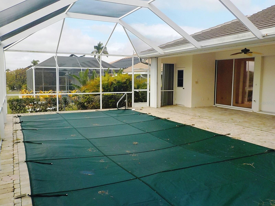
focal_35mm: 30
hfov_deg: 60.0
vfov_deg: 46.8
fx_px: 238
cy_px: 103
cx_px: 138
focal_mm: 4.1
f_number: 3.3
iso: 125
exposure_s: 1/500
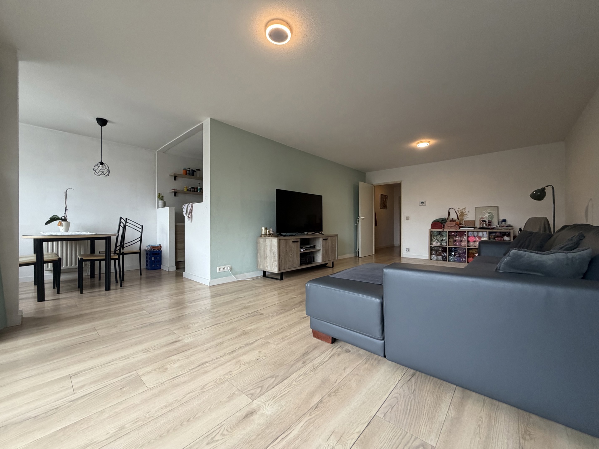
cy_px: 224
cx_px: 300
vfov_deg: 85.7
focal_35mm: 14
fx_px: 242
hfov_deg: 102.1
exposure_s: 1/121
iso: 320
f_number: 2.2
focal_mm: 2.22
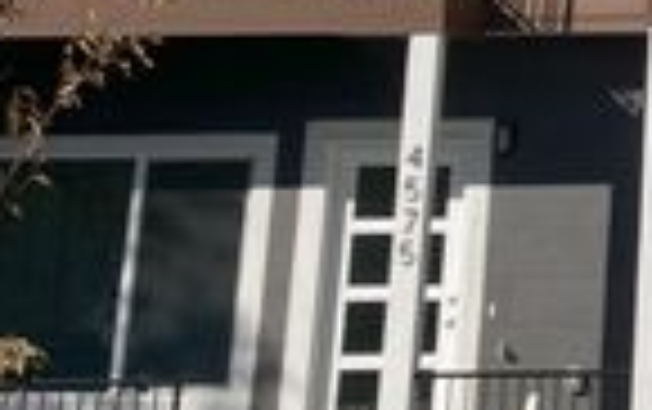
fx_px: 1815
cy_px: -264
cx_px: 1034
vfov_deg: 12.1
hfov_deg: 17.8
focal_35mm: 102
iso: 20
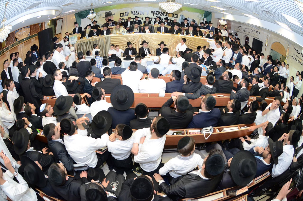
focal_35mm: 16
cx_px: 152
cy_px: 100
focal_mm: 10.5
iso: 640
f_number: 5
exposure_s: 1/80
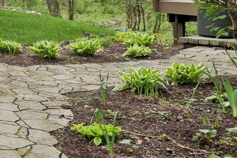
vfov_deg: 22.9
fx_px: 369
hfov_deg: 21.4
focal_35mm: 56
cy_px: -13
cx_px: -200
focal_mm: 14
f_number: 8
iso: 200
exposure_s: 1/80
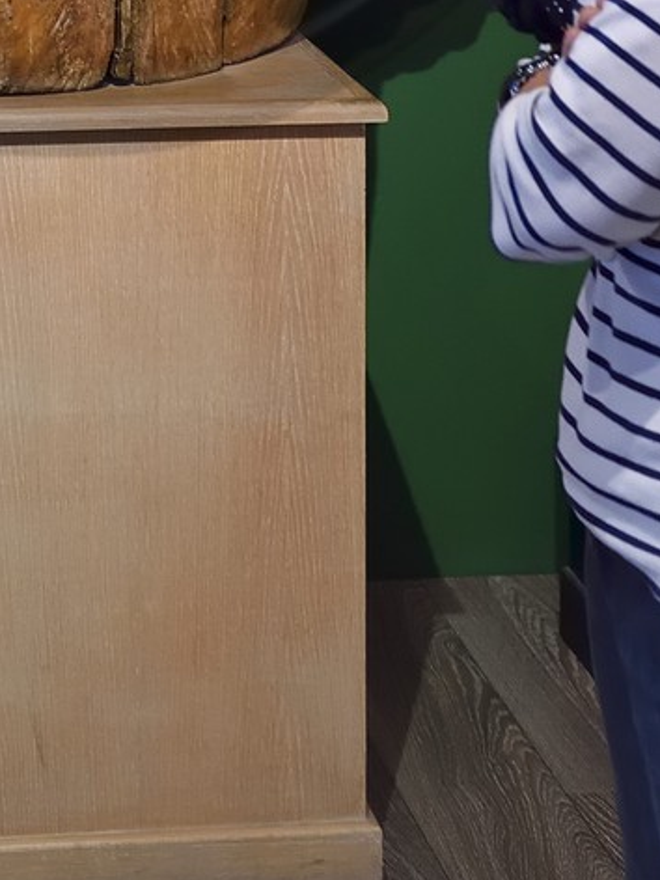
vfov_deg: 15.9
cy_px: -425
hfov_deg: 12.9
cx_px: 65
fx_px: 2898
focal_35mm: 114
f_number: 4.5
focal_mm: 35
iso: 1600
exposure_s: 1/20
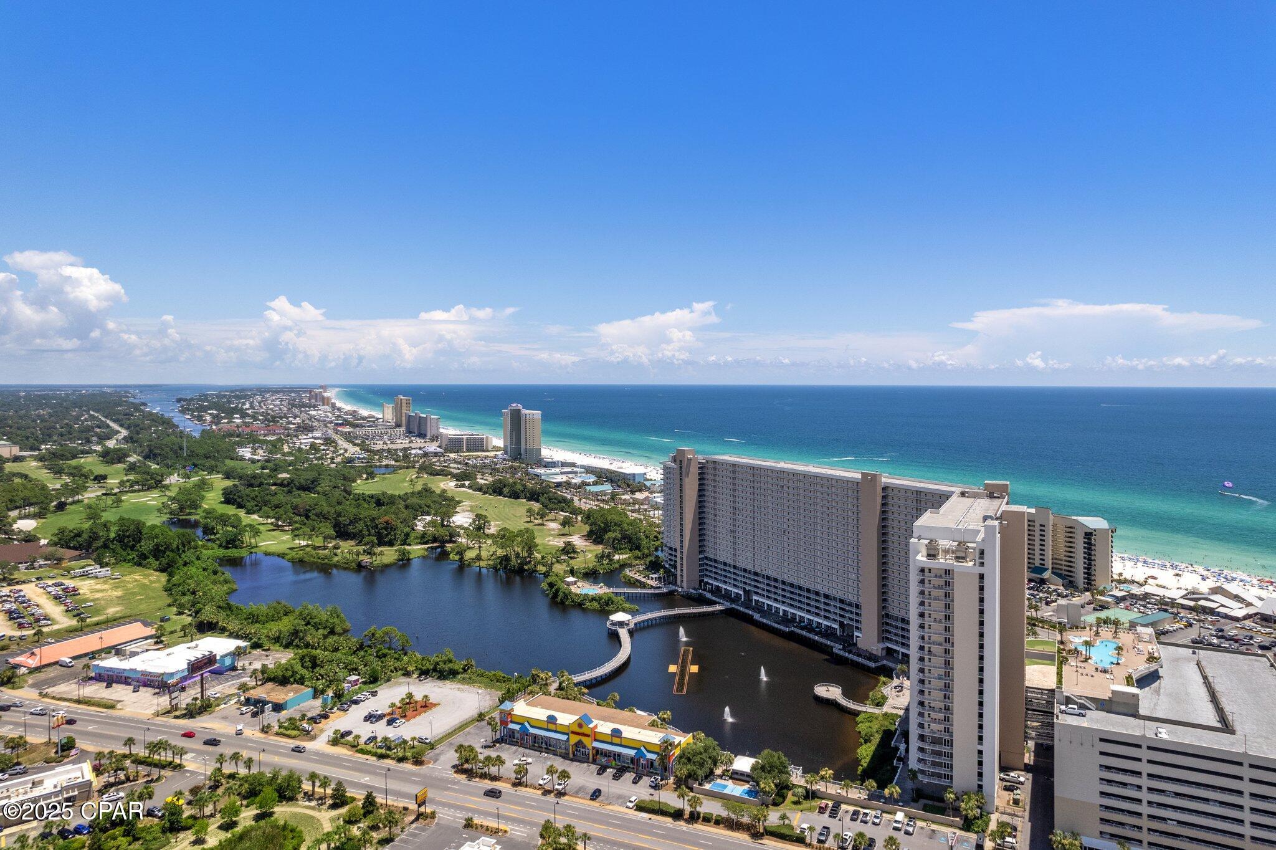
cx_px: 638
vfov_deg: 57.2
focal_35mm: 22
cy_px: 425
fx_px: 779
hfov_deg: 78.6
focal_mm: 8.38
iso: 110
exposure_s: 1/90
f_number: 2.8
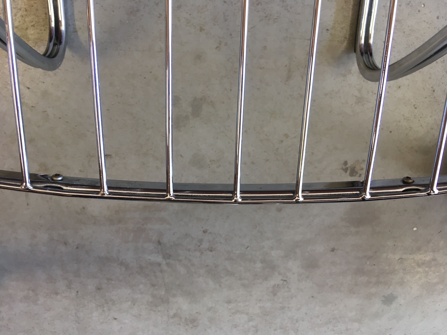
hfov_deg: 61.7
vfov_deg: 48.2
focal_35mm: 29
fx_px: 374
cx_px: 224
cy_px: 168
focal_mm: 4.15
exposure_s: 1/33
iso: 64
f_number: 2.2
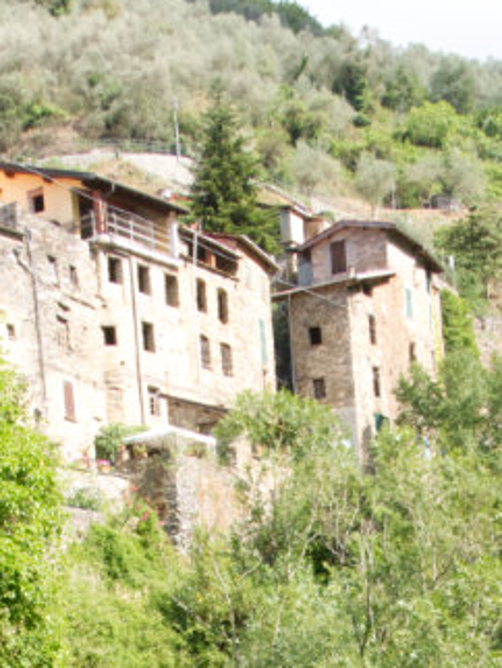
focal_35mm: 81
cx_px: 317
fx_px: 1564
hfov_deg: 18.2
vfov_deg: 21.4
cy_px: 907
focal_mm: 14
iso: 500
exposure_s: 1/125
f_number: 13
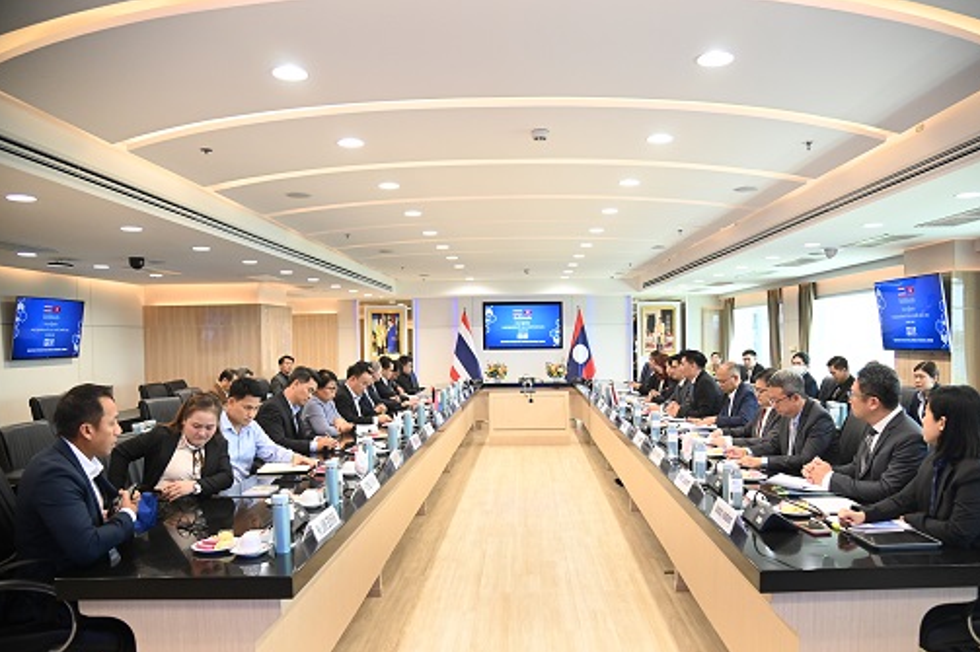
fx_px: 708
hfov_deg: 69.3
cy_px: 351
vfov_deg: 49.5
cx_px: 525
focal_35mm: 26
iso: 4000
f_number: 4
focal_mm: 24
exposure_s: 1/250
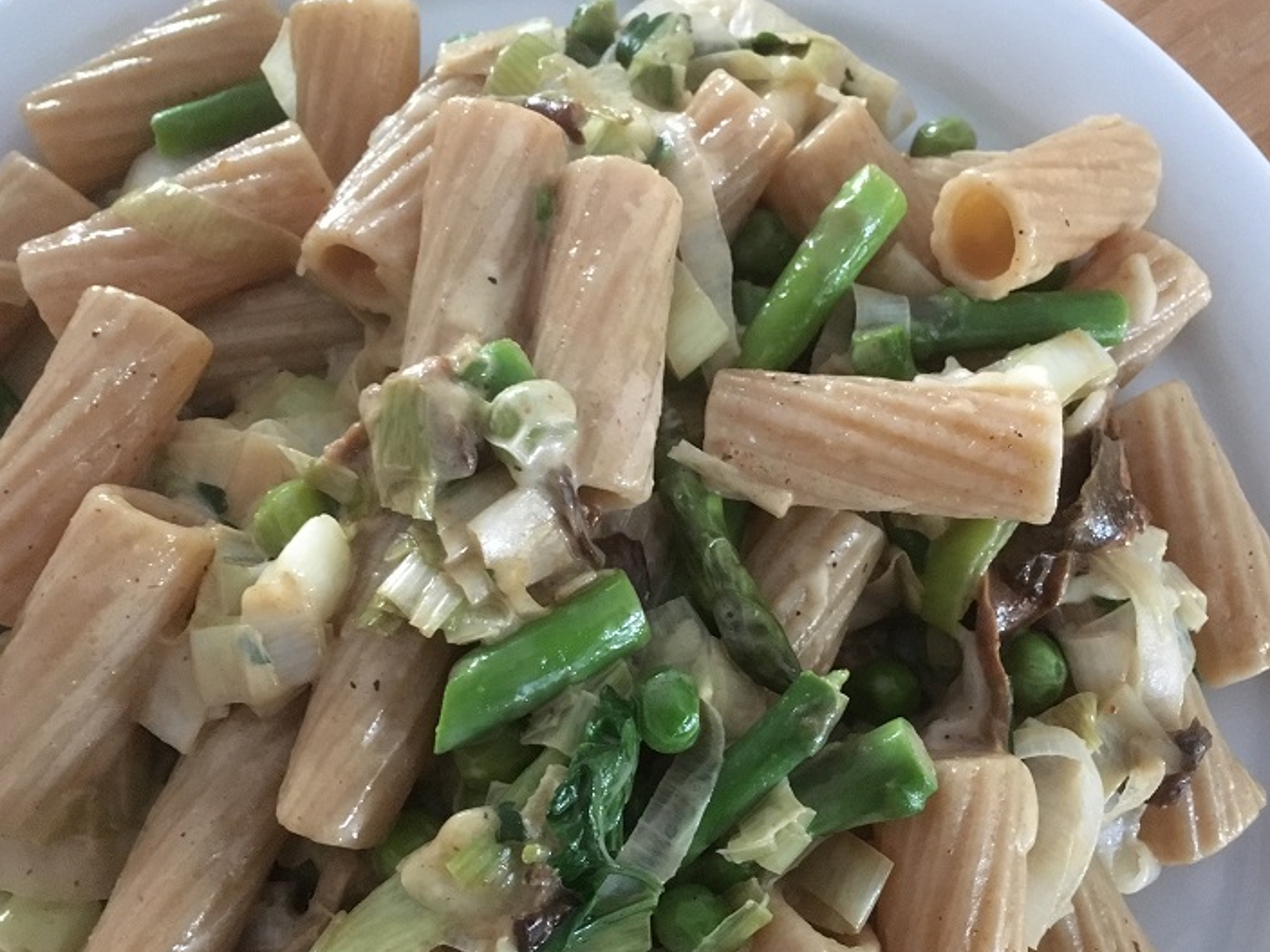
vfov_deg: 42.9
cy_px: 504
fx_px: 1211
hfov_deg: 55.3
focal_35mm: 33
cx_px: 679
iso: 320
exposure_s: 1/17
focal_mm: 4.15
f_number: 2.2
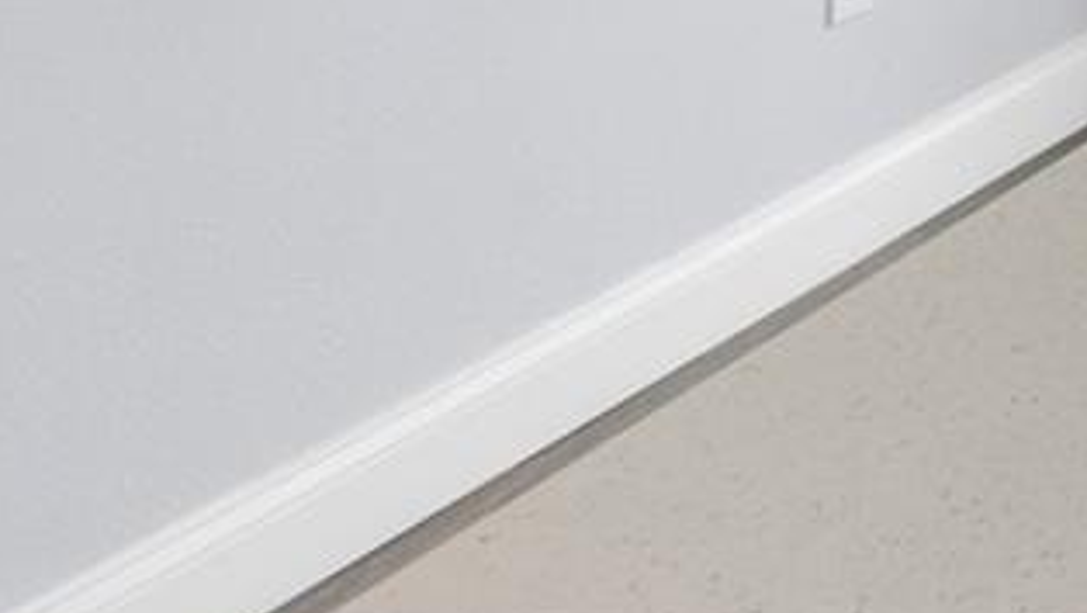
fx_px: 2307
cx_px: 2672
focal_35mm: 80
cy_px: -707
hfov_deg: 14.7
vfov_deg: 12.7
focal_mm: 10
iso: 400
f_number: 8
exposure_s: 1/10
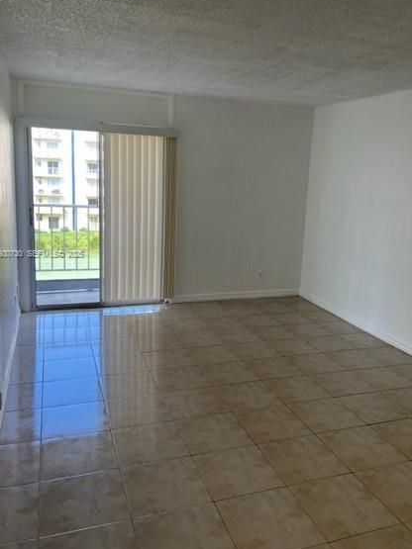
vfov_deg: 59.9
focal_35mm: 30
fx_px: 476
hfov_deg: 46.7
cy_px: 254
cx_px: 222
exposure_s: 1/162
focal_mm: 5.7
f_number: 1.5
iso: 50
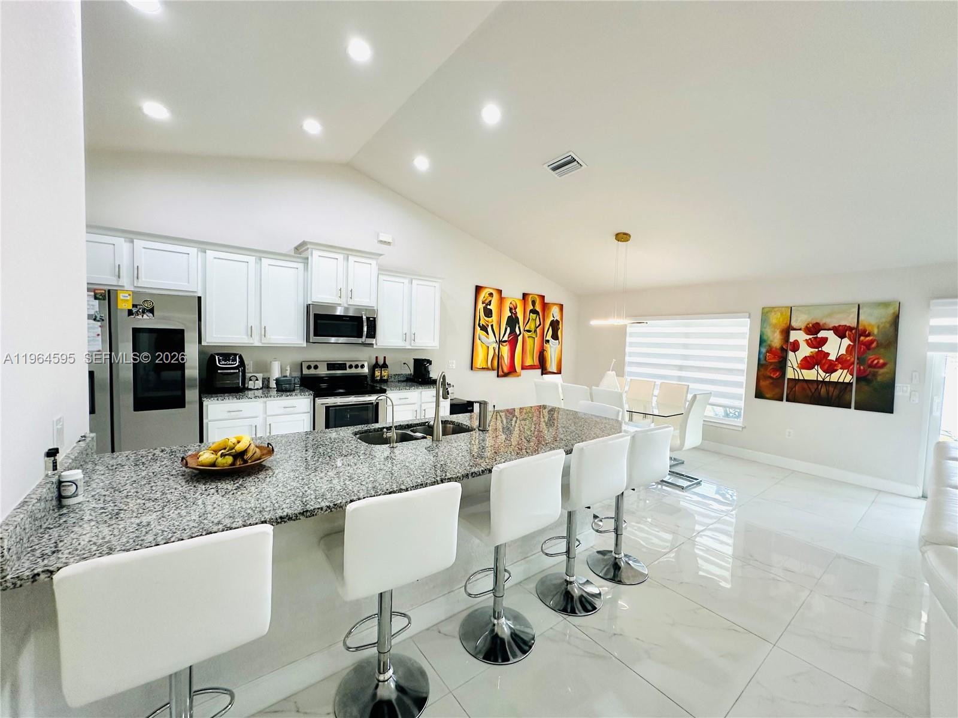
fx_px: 387
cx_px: 479
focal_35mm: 14
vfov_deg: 85.7
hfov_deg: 102.1
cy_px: 359
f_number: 2.2
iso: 160
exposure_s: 1/120
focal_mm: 2.22
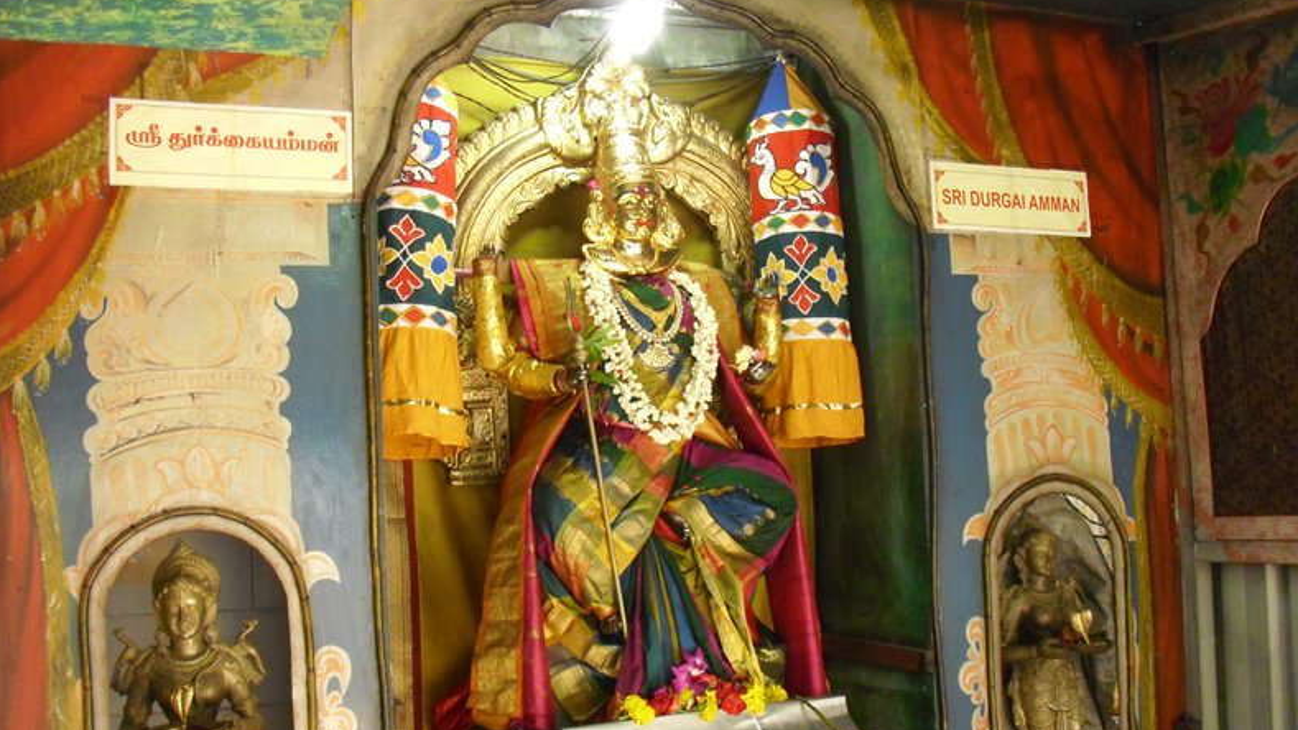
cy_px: 403
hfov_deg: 48.4
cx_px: 642
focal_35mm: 42
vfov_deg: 28.3
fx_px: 1446
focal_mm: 6.2
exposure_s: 1/100
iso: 400
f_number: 2.8
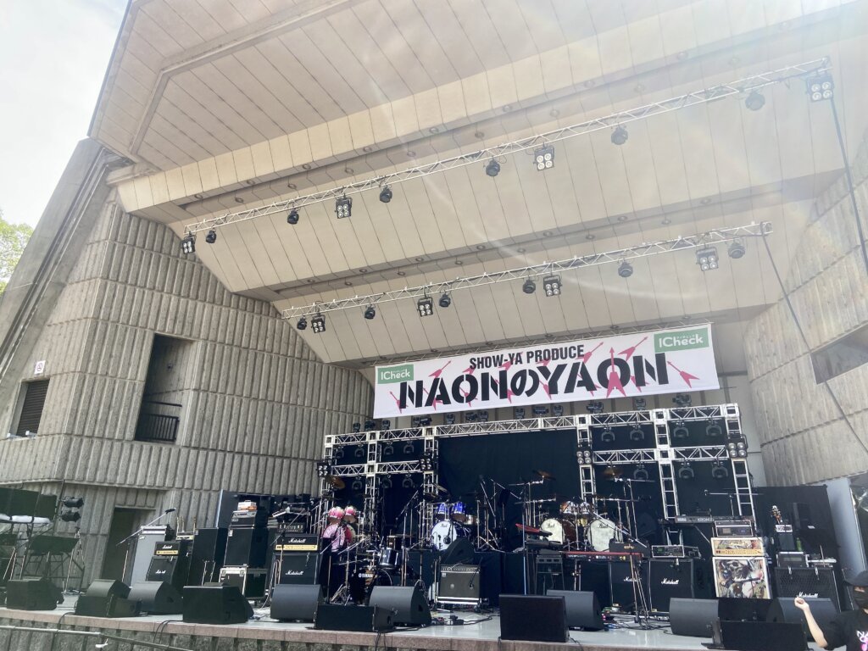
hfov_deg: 67.3
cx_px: 434
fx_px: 652
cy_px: 326
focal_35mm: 26
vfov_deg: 53.1
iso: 32
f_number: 1.8
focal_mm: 4.25
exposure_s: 1/637
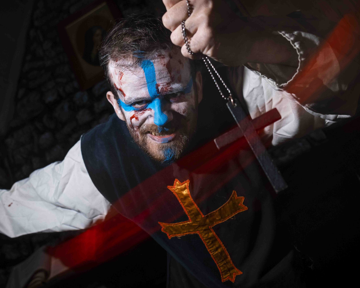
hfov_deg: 52.7
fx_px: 362
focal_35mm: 34
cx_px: 154
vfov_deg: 43.3
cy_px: 137
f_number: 3.6
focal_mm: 18
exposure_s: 1/2
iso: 400
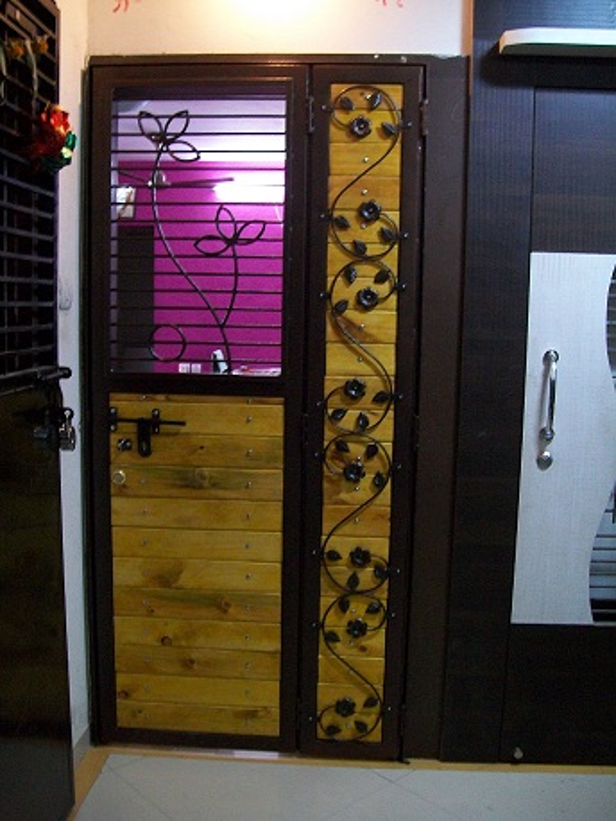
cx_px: 308
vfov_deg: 53.9
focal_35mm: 34
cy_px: 410
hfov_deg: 41.8
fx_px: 806
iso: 200
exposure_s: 1/8
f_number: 2.7
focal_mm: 6.1
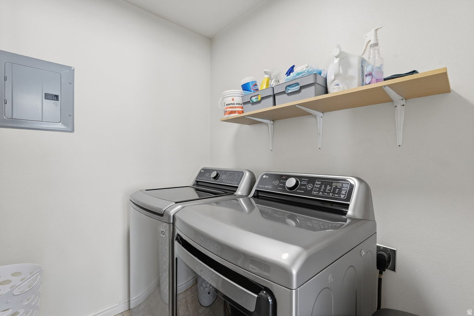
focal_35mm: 16
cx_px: 237
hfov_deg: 96.7
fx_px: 211
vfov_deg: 73.8
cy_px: 158
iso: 250
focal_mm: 16
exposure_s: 1/100
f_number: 9
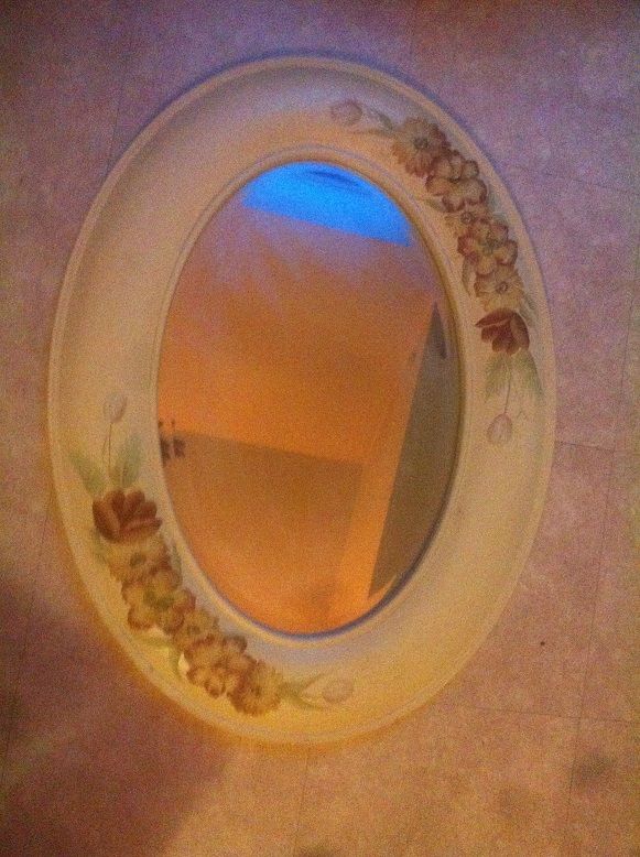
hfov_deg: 40.6
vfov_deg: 52.7
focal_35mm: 35
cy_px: 428
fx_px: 865
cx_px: 320
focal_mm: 3.85
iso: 800
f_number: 2.8
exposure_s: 1/15
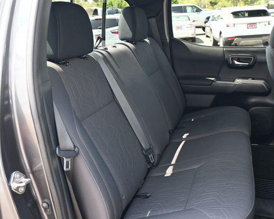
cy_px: 109
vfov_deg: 39.8
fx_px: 302
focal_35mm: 37
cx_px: 165
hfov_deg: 48.4
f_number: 4
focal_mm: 21.5
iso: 800
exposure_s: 1/125
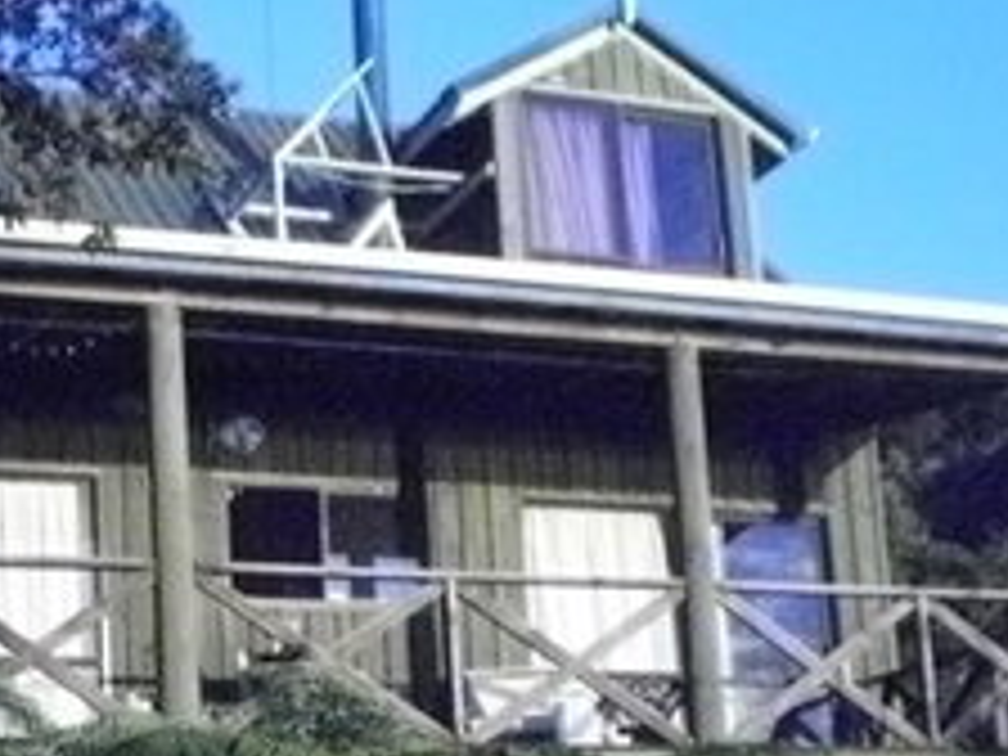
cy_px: 756
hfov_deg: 25.2
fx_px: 2242
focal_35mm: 77
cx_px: 315
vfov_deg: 18.6
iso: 1600
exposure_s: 1/2000
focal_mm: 6.3
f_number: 4.6
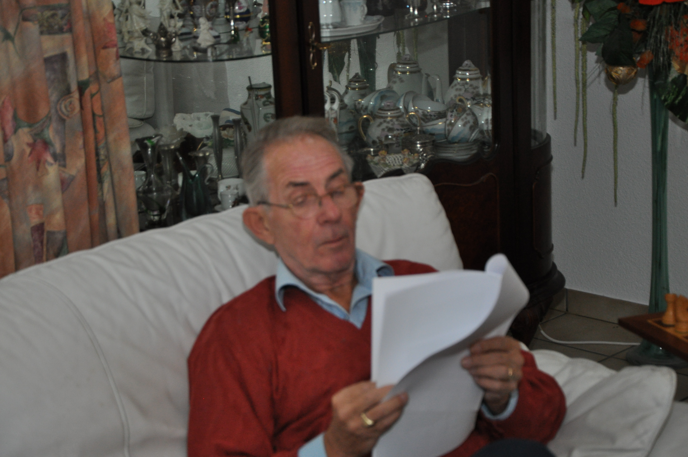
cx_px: 344
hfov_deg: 23.4
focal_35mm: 87
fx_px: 1661
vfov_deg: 15.7
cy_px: 228
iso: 800
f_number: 5
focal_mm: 58
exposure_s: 1/60
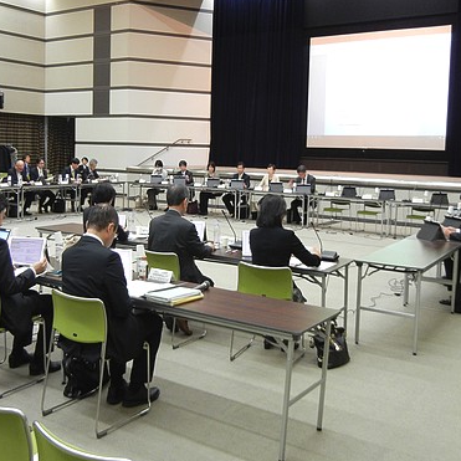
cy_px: 234
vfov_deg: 41.9
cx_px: 176
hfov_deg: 41.6
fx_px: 603
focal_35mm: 40
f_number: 3.5
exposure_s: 1/13
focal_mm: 5.4
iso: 400
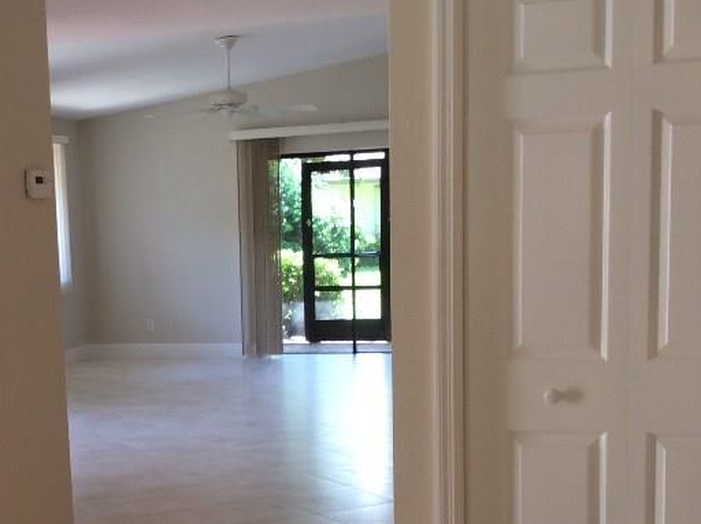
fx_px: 1335
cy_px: 406
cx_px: 155
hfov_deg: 28.9
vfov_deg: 22.0
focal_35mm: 66
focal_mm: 3.3
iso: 40
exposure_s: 1/24
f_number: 2.4
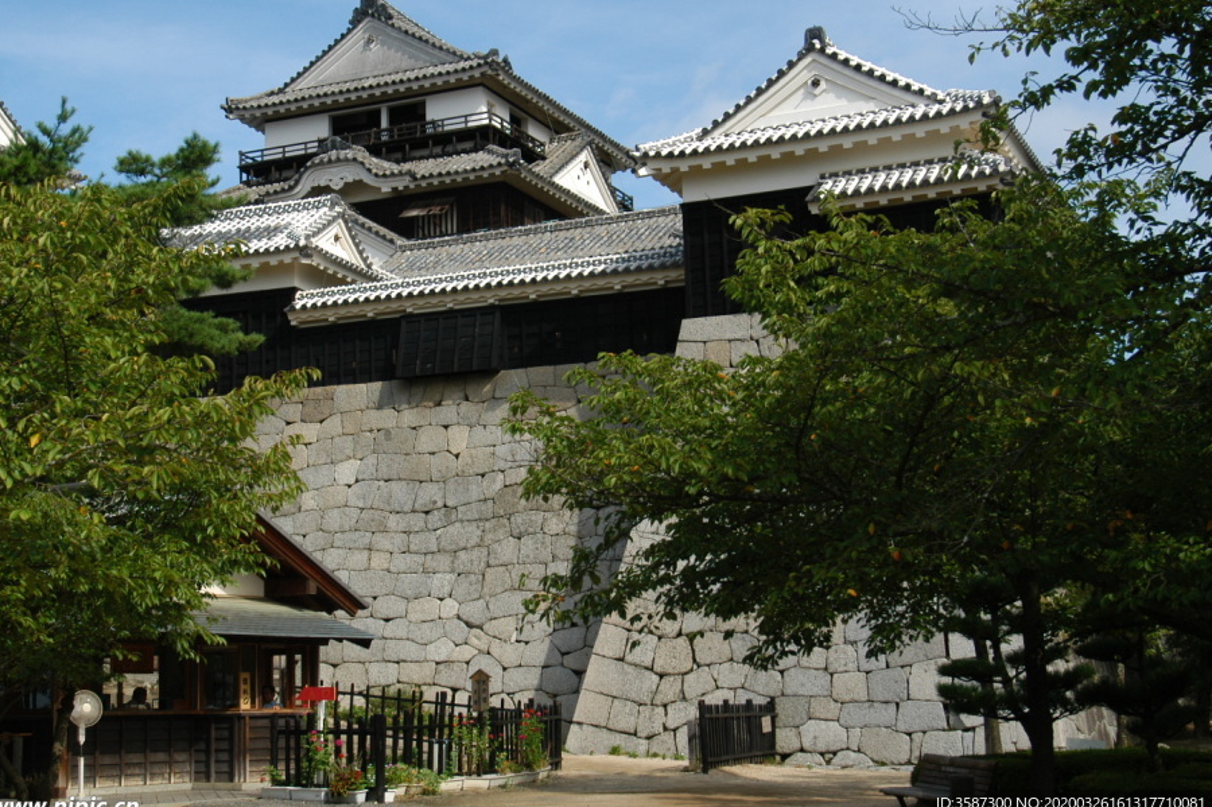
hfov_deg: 34.5
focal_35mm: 58
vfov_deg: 23.3
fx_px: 1952
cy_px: 371
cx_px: 544
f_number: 9
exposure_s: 1/320
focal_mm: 34
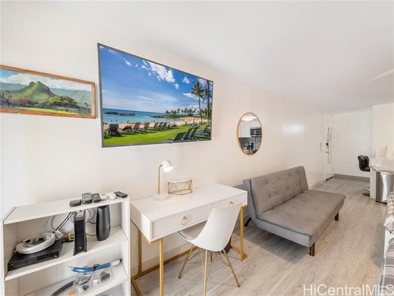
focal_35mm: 14
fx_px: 159
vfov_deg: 85.7
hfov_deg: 102.0
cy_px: 148
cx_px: 197
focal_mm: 7
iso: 640
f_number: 4
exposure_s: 1/500
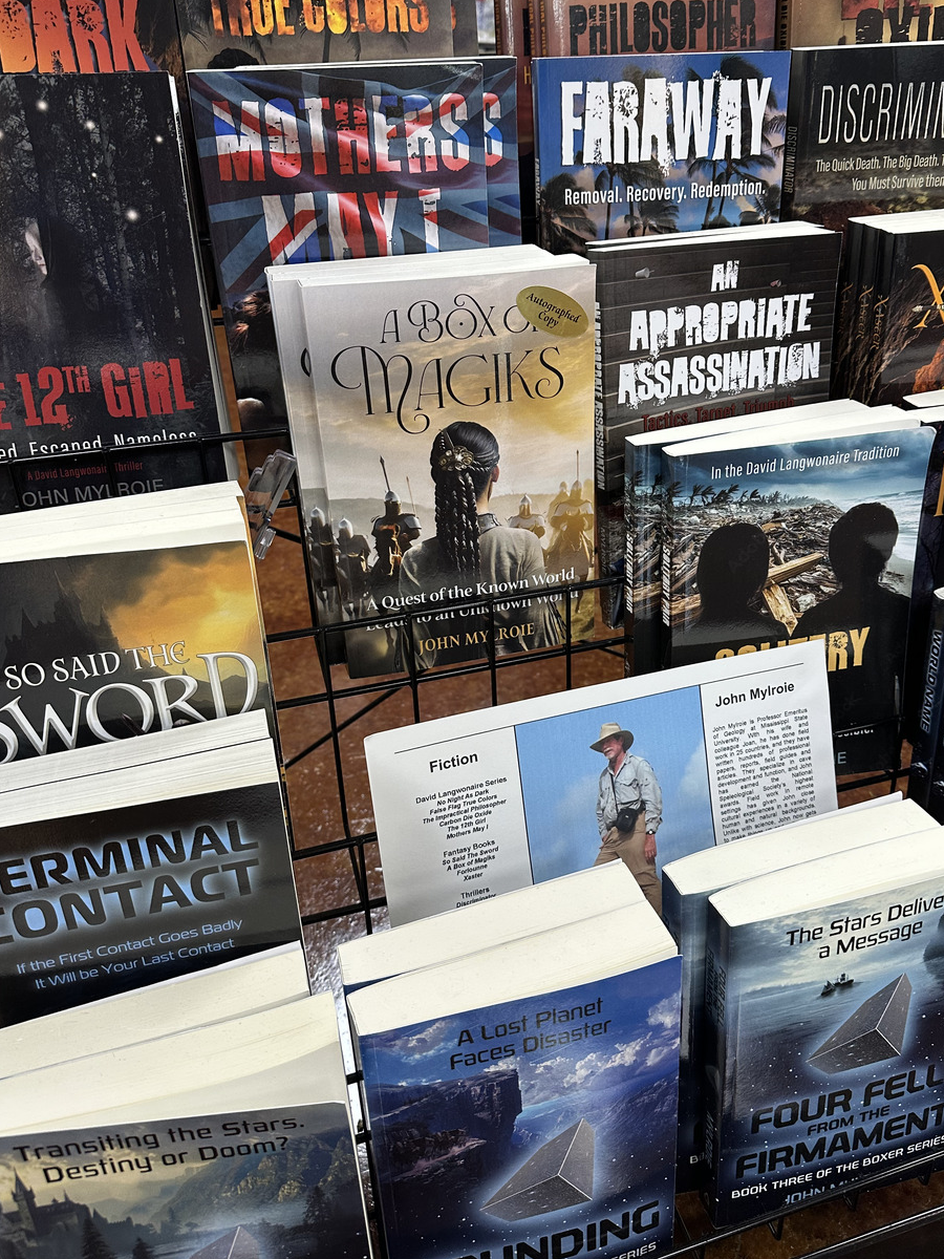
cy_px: 570
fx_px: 1018
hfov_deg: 49.7
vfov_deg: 63.3
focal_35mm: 28
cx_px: 524
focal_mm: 6.86
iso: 160
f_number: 1.78
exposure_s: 1/60
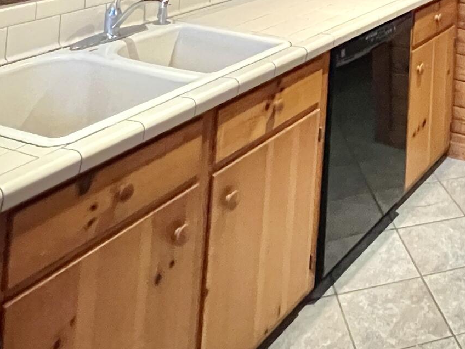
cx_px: 487
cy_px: -193
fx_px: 618
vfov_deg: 23.9
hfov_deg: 36.2
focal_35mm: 46
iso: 1000
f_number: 1.8
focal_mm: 1.57
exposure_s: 1/40
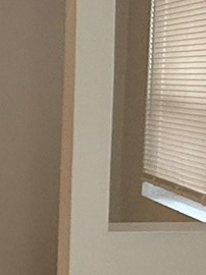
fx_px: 660
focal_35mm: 83
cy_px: 154
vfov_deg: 23.6
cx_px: -162
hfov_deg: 15.4
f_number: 2.2
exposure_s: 1/60
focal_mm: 2.22
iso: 500
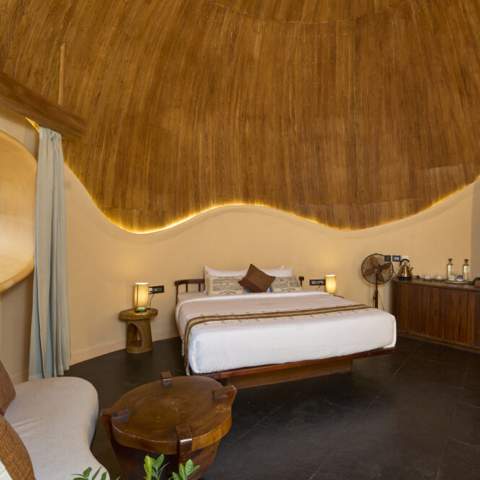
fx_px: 332
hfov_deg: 71.2
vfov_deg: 71.8
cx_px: 283
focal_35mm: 21
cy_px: 241
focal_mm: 16.1
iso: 160
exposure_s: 1/2
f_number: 8
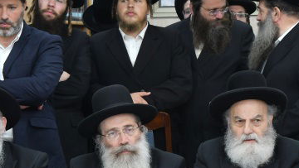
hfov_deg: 14.4
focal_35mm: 149
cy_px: 118
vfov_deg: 8.2
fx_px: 1182
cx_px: 185
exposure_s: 1/100
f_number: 5
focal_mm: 50
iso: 640
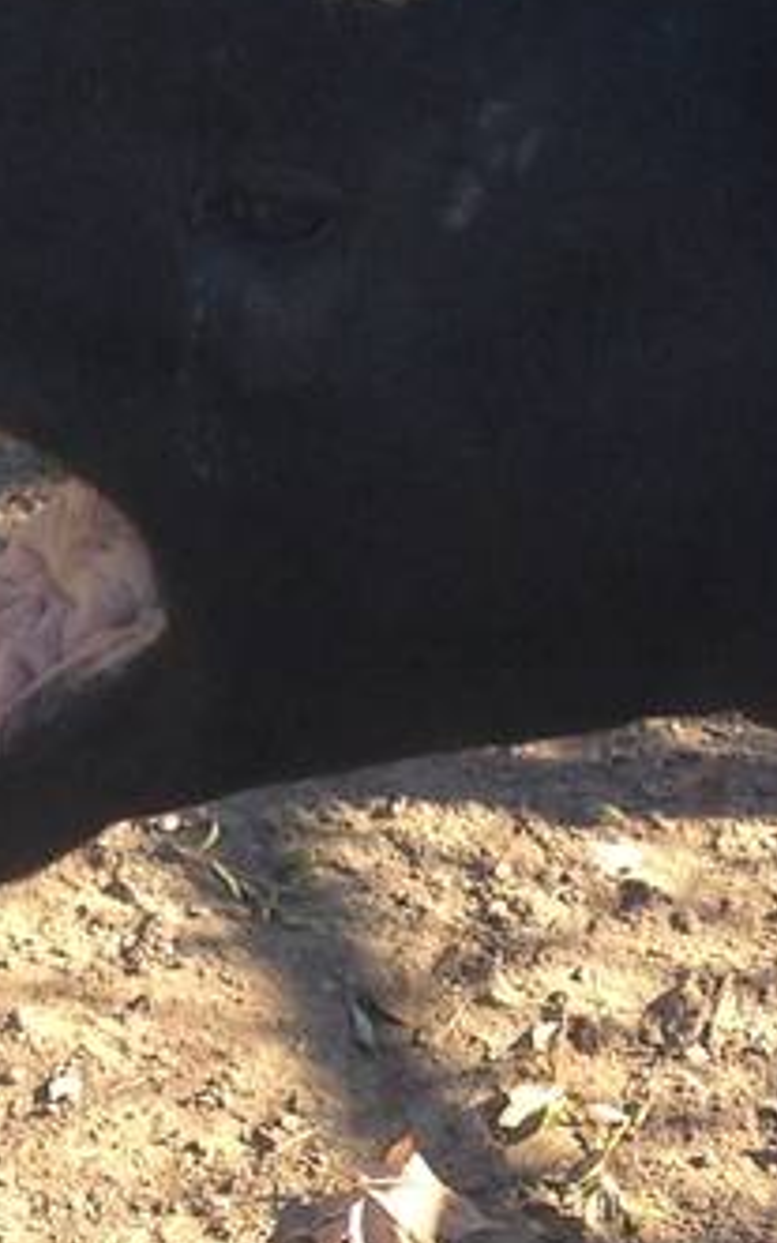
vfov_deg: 12.4
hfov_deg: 7.5
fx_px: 5723
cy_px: 638
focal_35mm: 169
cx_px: 1423
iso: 50
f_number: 2.4
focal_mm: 4.12
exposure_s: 1/221
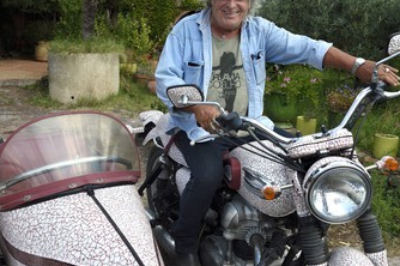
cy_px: 103
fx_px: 377
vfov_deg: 38.6
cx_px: 190
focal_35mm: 34
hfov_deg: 55.8
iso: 200
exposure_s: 1/160
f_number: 8
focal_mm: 27
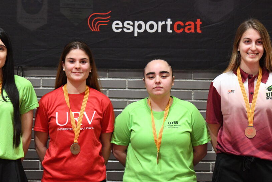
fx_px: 1051
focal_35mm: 139
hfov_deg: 14.7
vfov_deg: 9.9
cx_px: 117
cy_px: 112
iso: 12800
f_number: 5
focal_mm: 110
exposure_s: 1/500
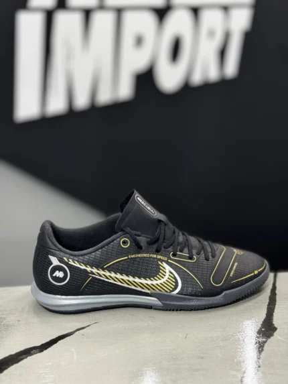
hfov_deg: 30.3
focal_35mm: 48
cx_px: 144
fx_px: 532
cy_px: 192
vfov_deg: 39.6
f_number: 1.78
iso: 250
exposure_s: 1/40
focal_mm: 6.76
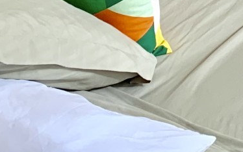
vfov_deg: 7.5
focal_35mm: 151
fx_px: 1000
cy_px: -316
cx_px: 508
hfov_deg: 12.1
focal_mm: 4.25
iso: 50
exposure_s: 1/60
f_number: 1.8
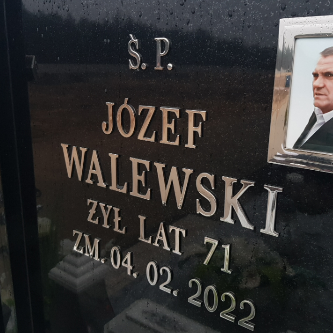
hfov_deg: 52.5
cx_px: 172
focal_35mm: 31
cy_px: 166
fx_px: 337
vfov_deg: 52.5
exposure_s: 1/50
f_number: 1.7
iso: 100
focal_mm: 4.2
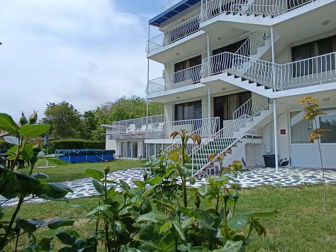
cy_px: 126
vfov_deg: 78.1
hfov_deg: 94.5
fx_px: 155
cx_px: 168
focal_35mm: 16
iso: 52
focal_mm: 1.65
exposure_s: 1/1325
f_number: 2.2
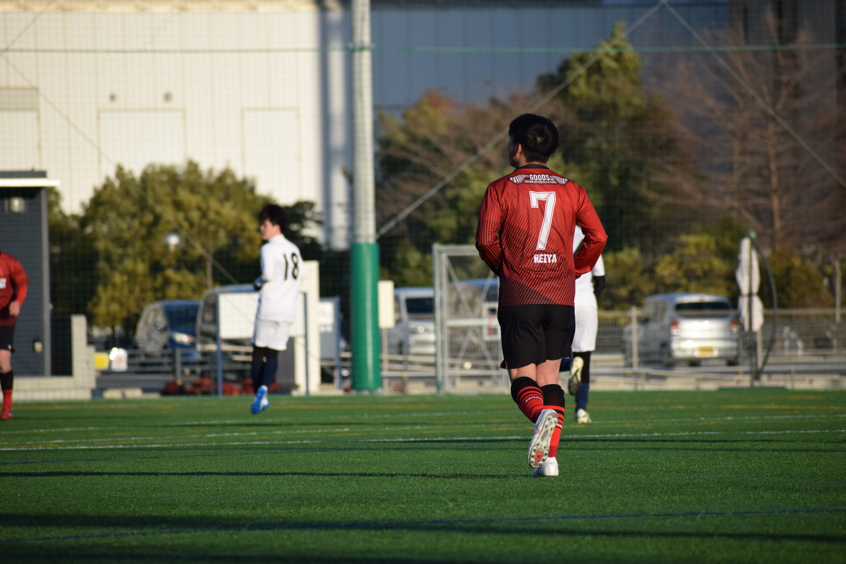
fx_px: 7755
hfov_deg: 6.2
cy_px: 282
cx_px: 423
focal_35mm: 330
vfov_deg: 4.2
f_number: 7.1
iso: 400
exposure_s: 1/1600
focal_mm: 220
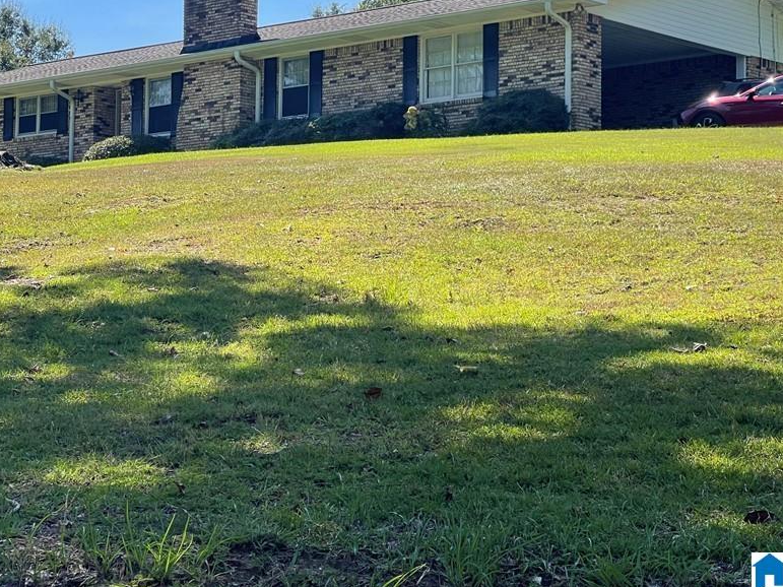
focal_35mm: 85
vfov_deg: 17.3
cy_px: 209
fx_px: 1922
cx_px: 353
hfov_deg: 23.0
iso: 20
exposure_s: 1/889
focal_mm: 7.5
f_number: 2.2
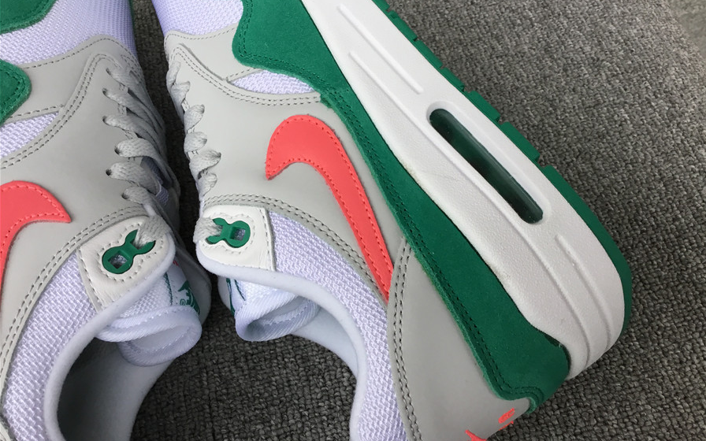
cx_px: 354
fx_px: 635
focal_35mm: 33
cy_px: 187
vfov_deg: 38.2
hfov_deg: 58.1
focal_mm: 3.3
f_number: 2.4
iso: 25
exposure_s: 1/33
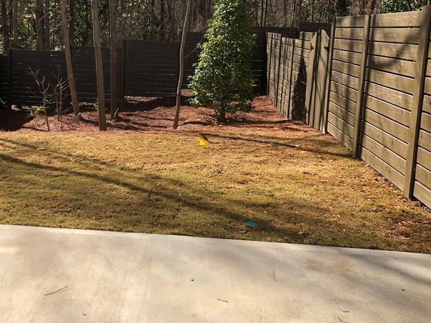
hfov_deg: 45.3
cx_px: 157
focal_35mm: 41
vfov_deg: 34.7
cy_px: 99
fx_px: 510
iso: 20
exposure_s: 1/592
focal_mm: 4
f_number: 1.8
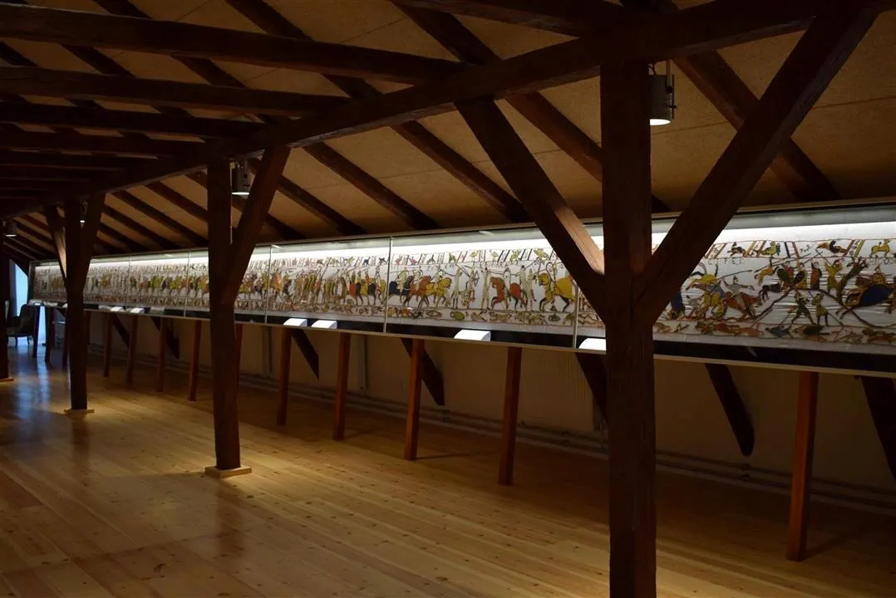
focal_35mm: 36
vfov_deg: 36.9
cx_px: 448
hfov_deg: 53.1
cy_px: 299
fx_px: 896
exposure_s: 1/60
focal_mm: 24
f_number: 4
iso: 500
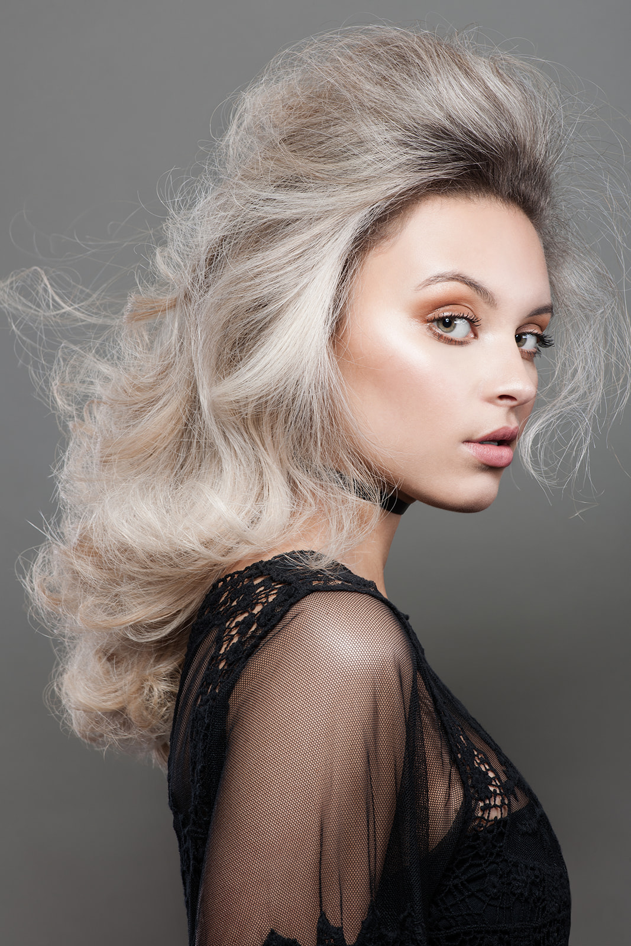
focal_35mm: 105
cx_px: 316
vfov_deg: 19.5
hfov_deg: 13.0
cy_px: 473
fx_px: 2760
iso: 100
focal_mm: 105
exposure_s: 1/160
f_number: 18
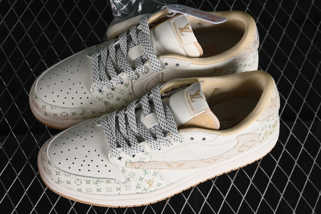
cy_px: 107
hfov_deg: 27.0
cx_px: 160
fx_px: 669
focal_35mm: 75
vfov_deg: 18.2
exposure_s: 1/80
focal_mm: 50
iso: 160
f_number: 7.1
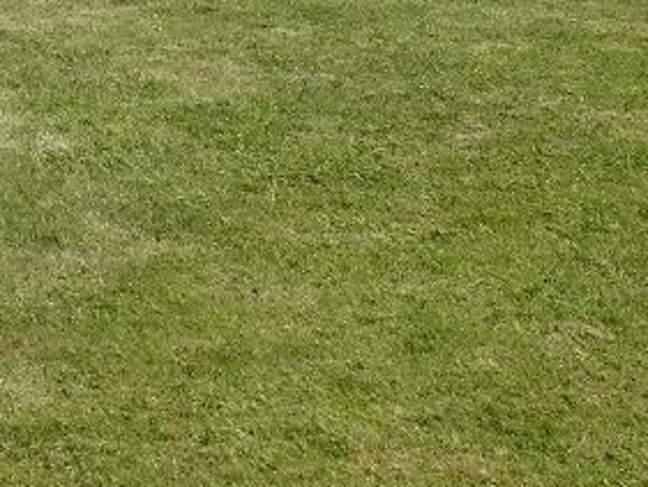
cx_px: -125
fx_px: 2135
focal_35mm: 114
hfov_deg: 16.6
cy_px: -205
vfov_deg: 12.5
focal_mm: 3.6
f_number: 3.5
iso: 80
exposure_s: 1/800
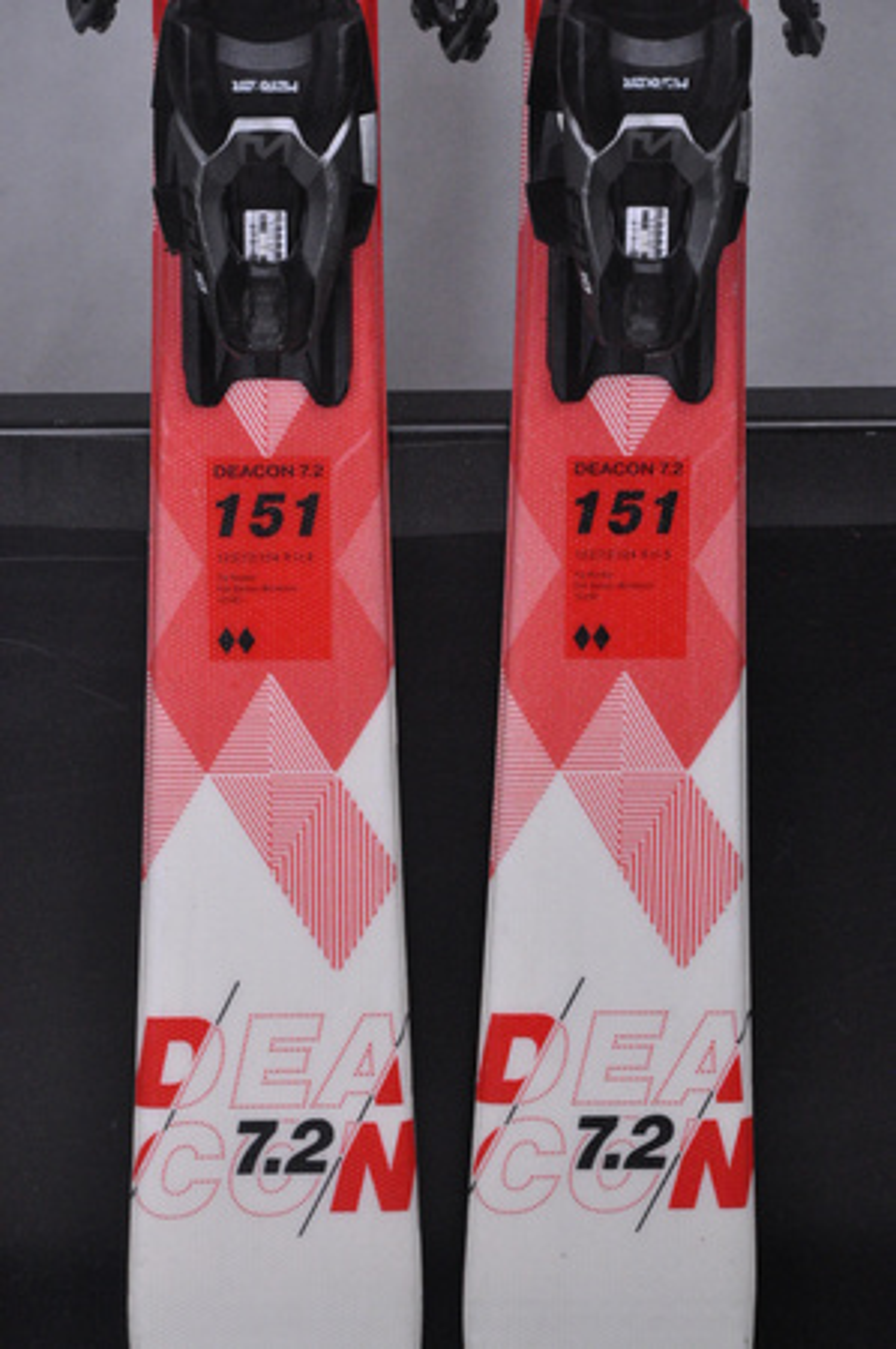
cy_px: 674
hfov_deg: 10.1
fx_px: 5051
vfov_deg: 15.2
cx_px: 448
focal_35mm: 135
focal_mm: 90
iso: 3200
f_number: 9.5
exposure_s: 1/125
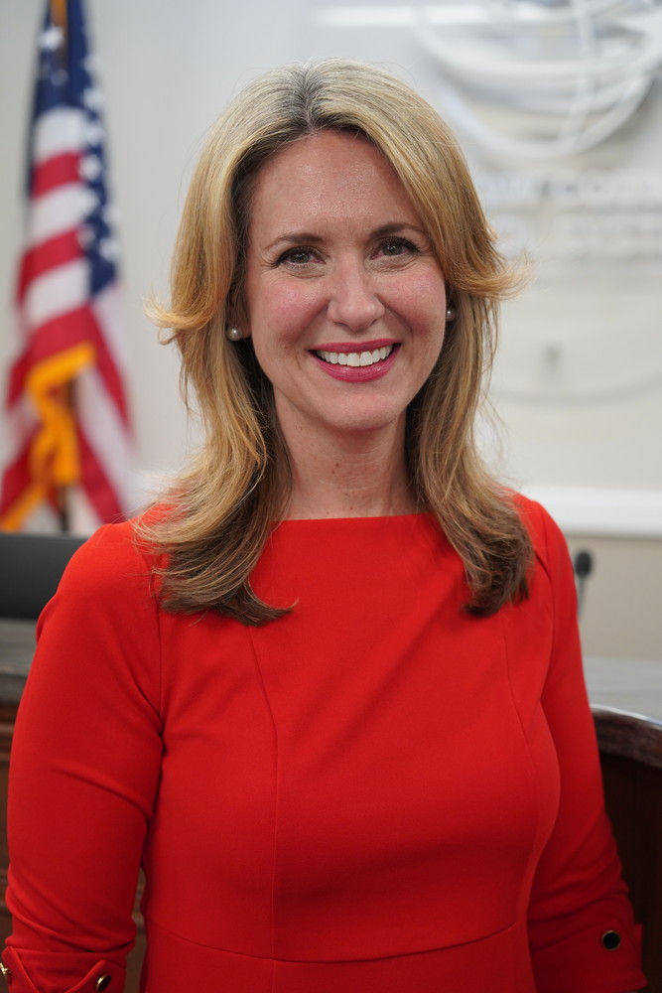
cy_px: 496
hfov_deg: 17.3
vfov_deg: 25.7
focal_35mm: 79
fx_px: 2178
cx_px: 331
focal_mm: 79
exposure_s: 1/160
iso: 1250
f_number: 4
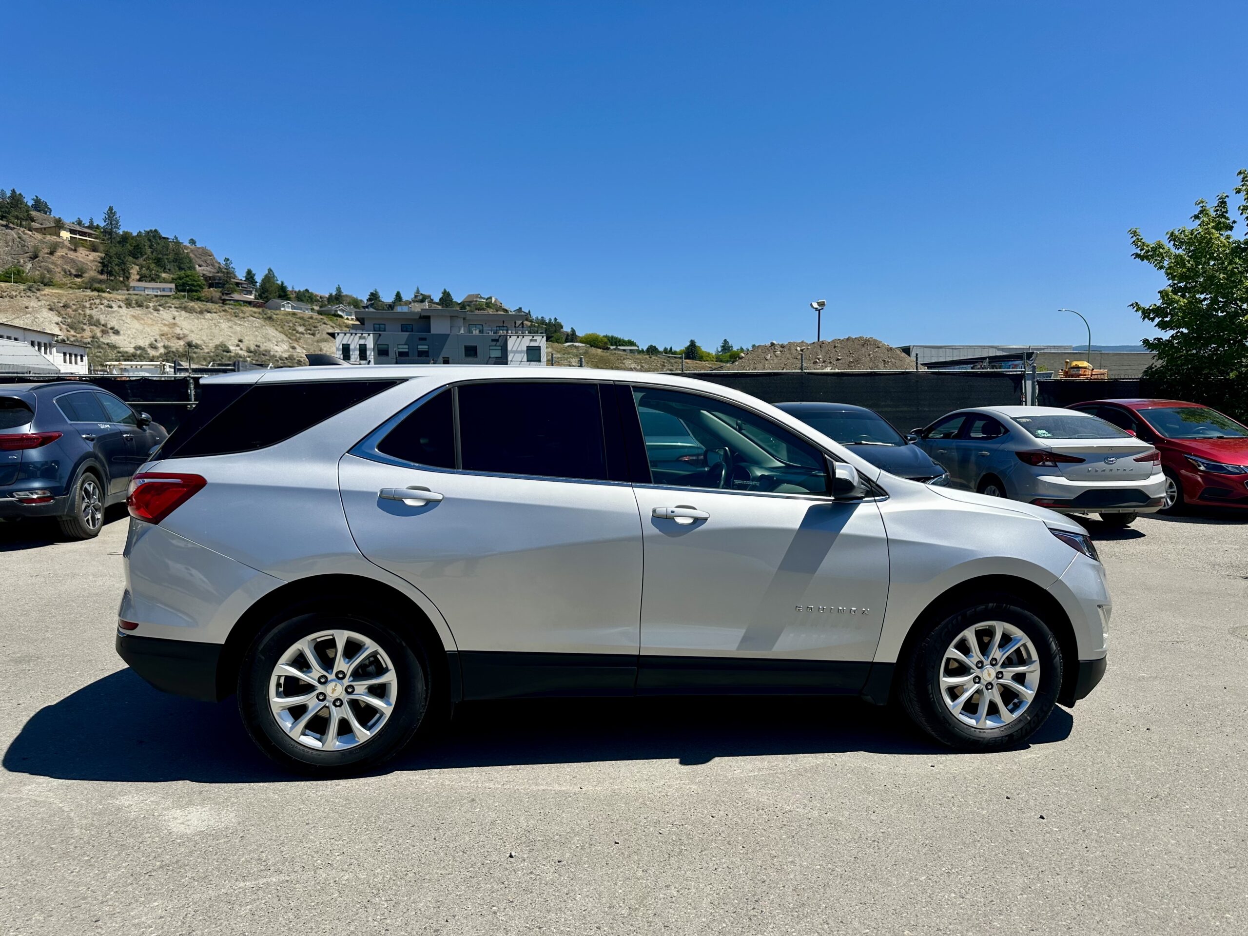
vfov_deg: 56.8
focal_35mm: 24
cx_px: 624
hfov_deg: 71.6
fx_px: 865
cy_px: 468
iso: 80
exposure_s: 1/5263
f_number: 1.78
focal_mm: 6.86
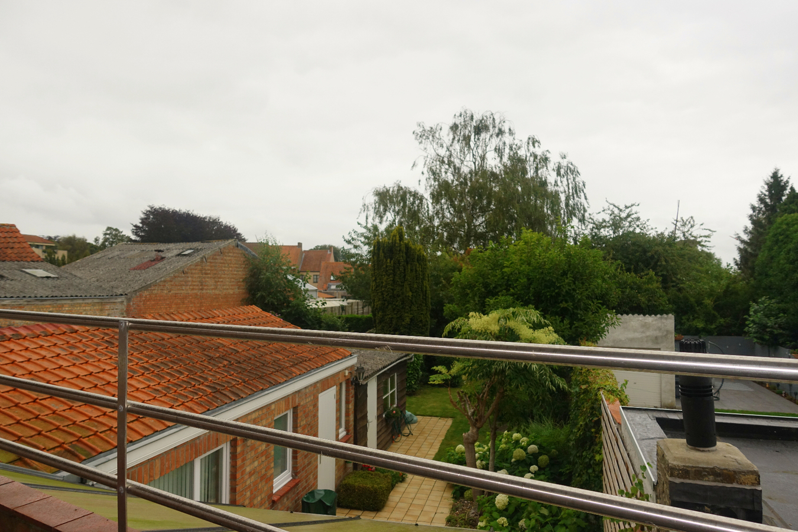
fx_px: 532
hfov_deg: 73.7
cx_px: 399
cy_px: 266
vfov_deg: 53.1
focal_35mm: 24
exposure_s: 1/400
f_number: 4
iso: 125
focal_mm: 8.8
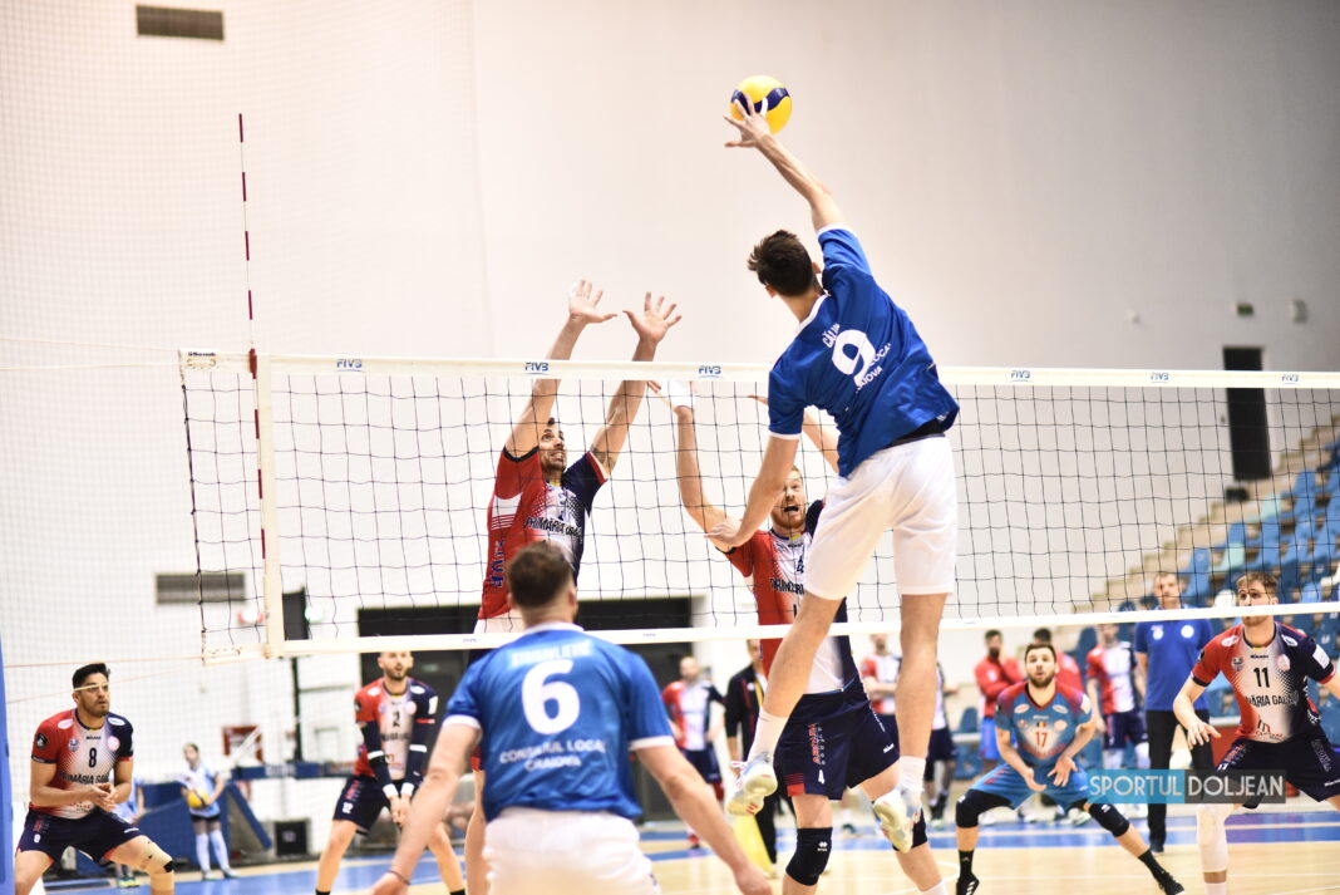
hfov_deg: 23.9
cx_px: 670
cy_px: 448
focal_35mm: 85
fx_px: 3165
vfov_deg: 16.1
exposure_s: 1/1600
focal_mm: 85
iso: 5000
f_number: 2
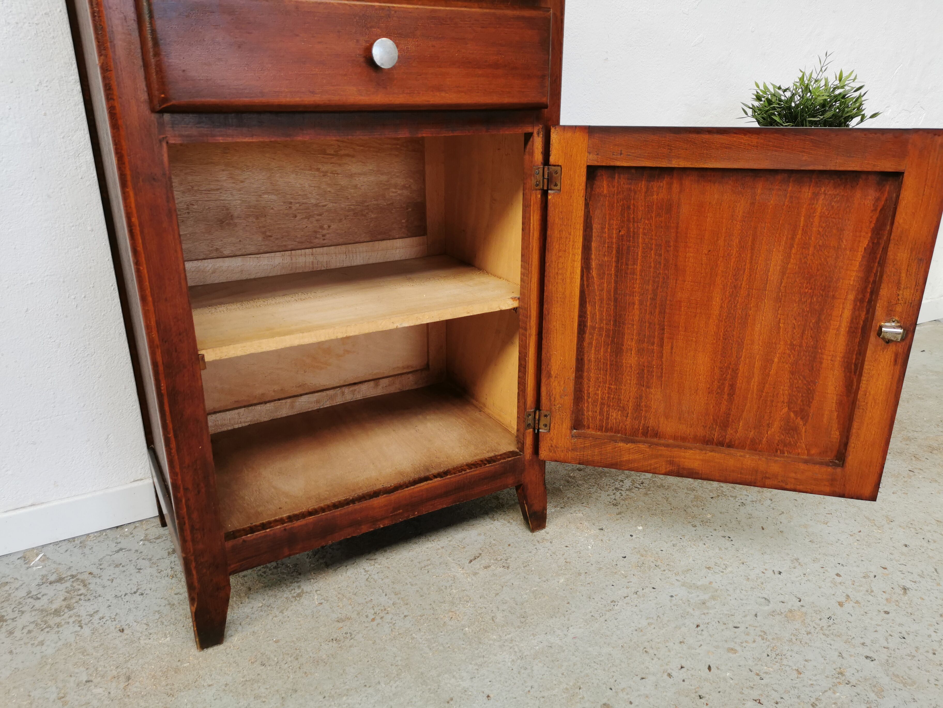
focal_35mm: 27
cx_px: 472
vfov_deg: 51.4
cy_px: 354
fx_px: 736
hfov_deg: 65.3
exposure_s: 1/100
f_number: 1.8
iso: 100
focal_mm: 5.58
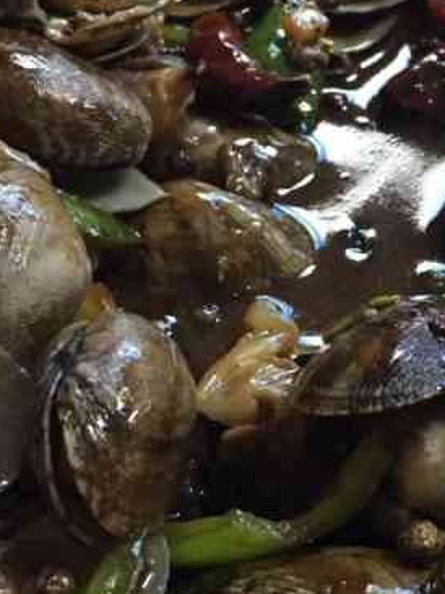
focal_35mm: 74
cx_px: 434
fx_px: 1270
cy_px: 280
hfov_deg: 19.4
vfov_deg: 26.3
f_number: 2.2
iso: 250
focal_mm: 4.15
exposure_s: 1/20
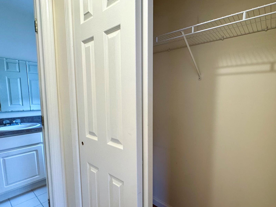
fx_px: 144
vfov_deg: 71.5
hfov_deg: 85.9
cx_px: 174
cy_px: 112
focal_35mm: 18
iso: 160
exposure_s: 1/60
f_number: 2.2
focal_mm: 2.22
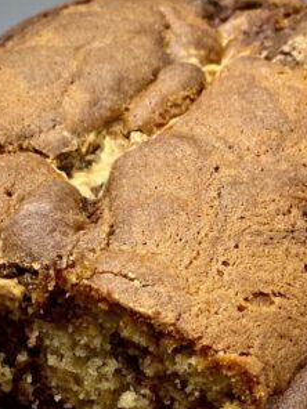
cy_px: 522
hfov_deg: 16.3
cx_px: 75
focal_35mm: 90
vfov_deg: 20.1
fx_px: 1064
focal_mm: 4.25
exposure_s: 1/120
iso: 80
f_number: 1.8
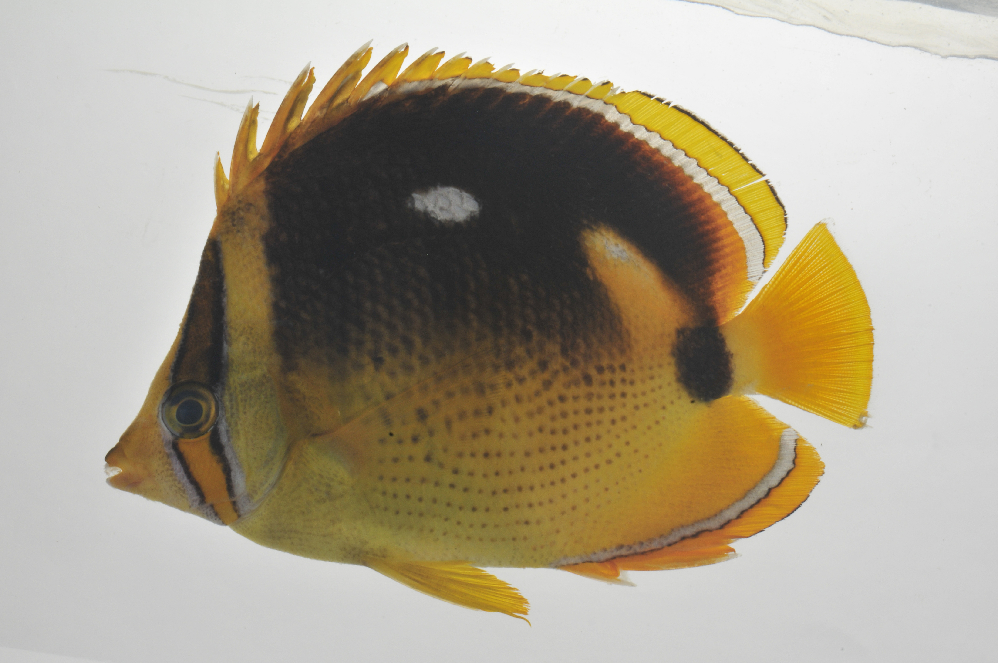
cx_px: 499
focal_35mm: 158
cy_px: 332
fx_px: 4361
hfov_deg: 13.1
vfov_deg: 8.7
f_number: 36
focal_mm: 105
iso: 200
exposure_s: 1/60
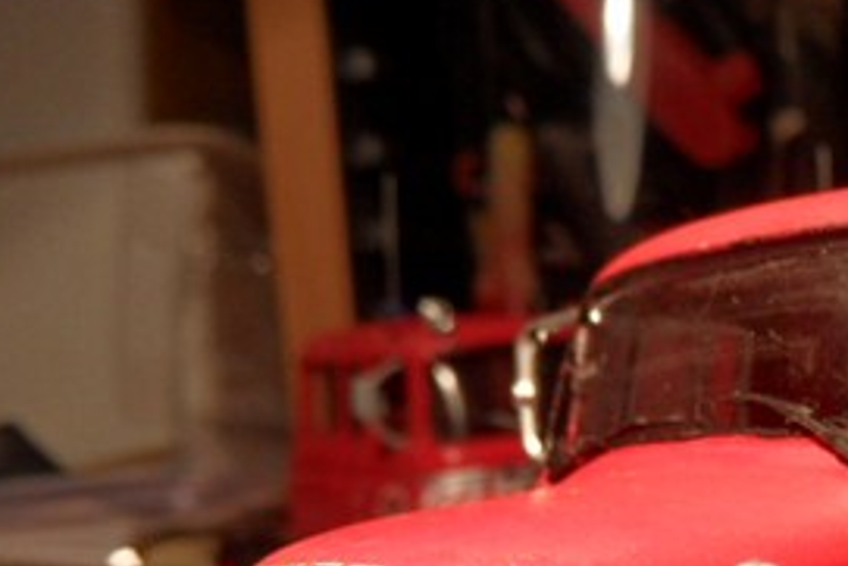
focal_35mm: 59
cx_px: 760
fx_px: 1390
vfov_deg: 21.2
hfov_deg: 32.3
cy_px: 704
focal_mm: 3.9
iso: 100
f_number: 3.2
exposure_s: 1/60
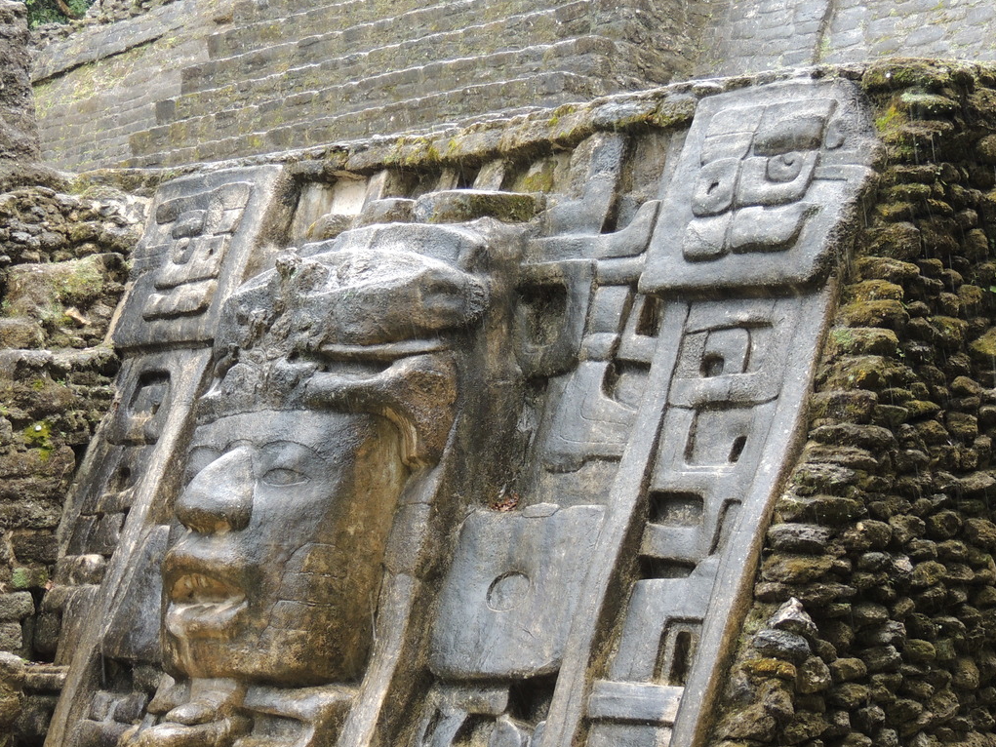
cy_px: 423
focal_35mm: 94
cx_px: 408
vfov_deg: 15.7
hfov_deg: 20.8
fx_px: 2705
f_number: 3.9
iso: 220
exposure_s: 1/100
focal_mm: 13.3
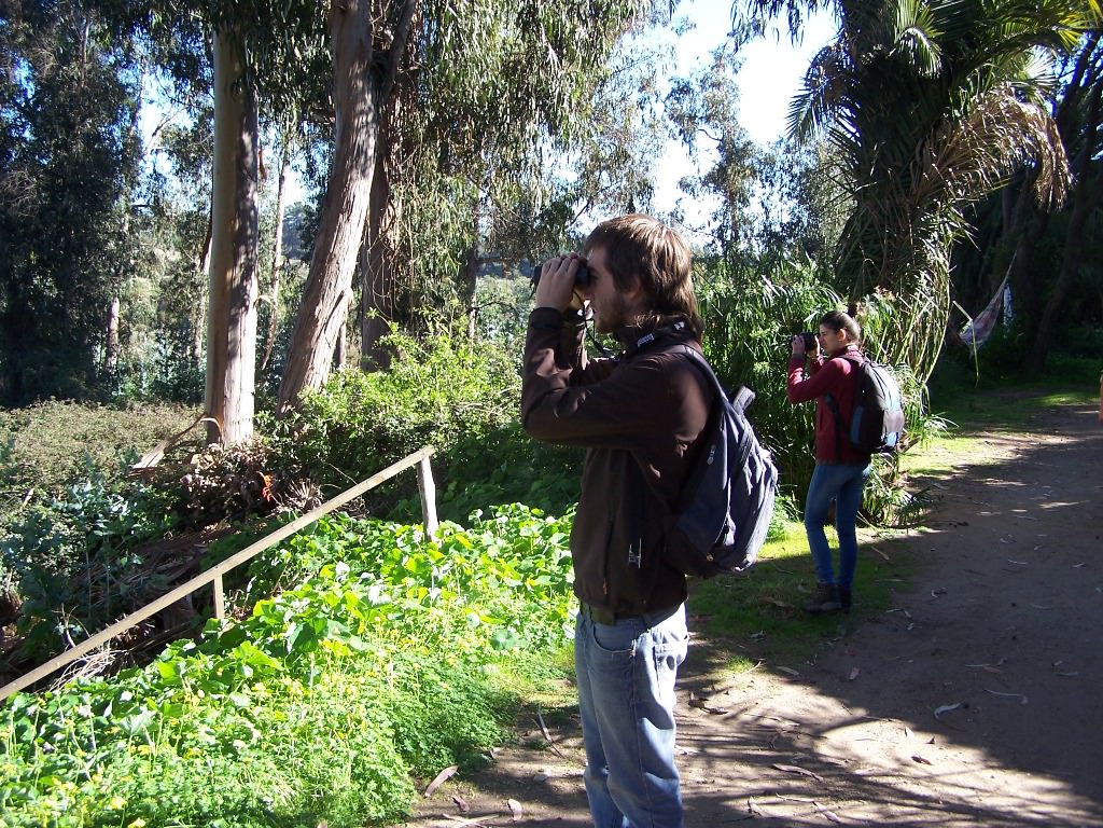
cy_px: 414
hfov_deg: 49.0
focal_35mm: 38
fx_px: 1211
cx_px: 552
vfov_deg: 37.7
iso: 80
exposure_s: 1/200
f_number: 2.8
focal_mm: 6.3
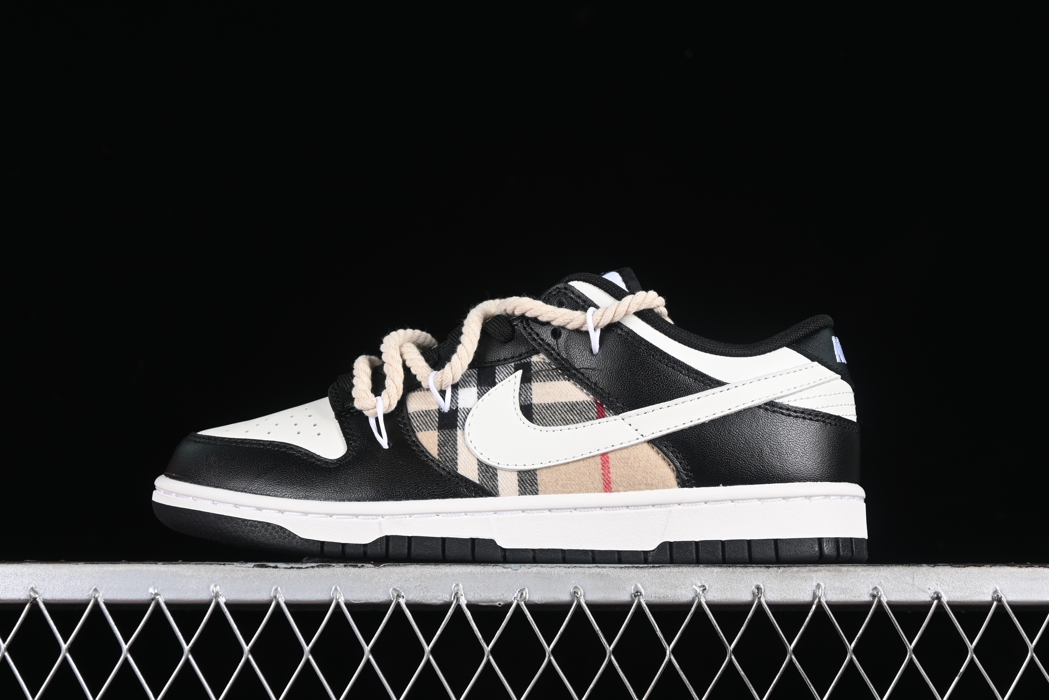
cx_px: 524
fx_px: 2185
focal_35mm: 75
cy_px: 350
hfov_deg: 27.0
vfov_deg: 18.2
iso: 160
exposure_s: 1/60
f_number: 6.3
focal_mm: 50
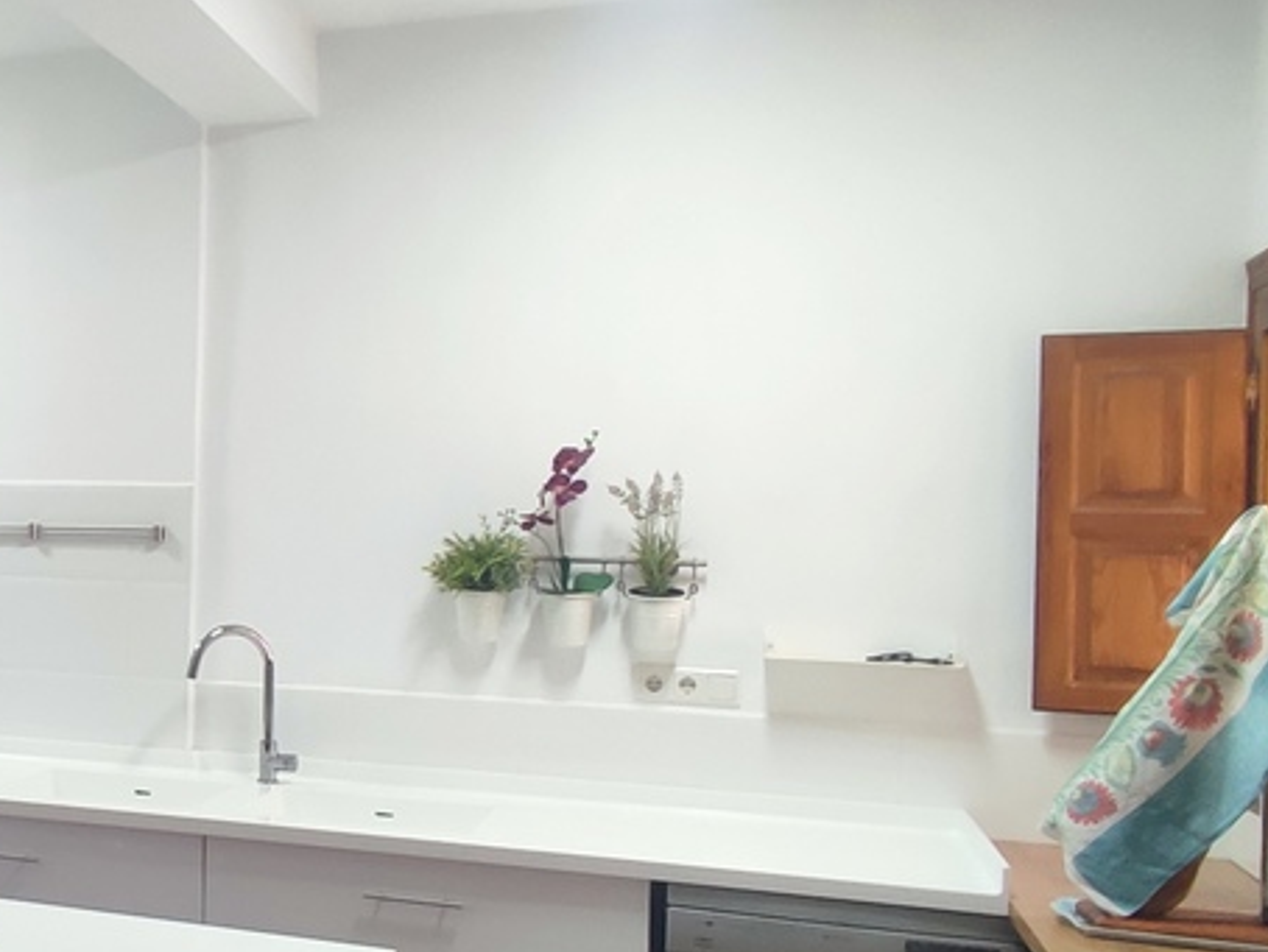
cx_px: -45
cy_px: 558
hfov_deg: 37.0
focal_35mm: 45
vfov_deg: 32.1
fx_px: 1649
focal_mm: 1.65
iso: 188
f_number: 2.2
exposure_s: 1/50
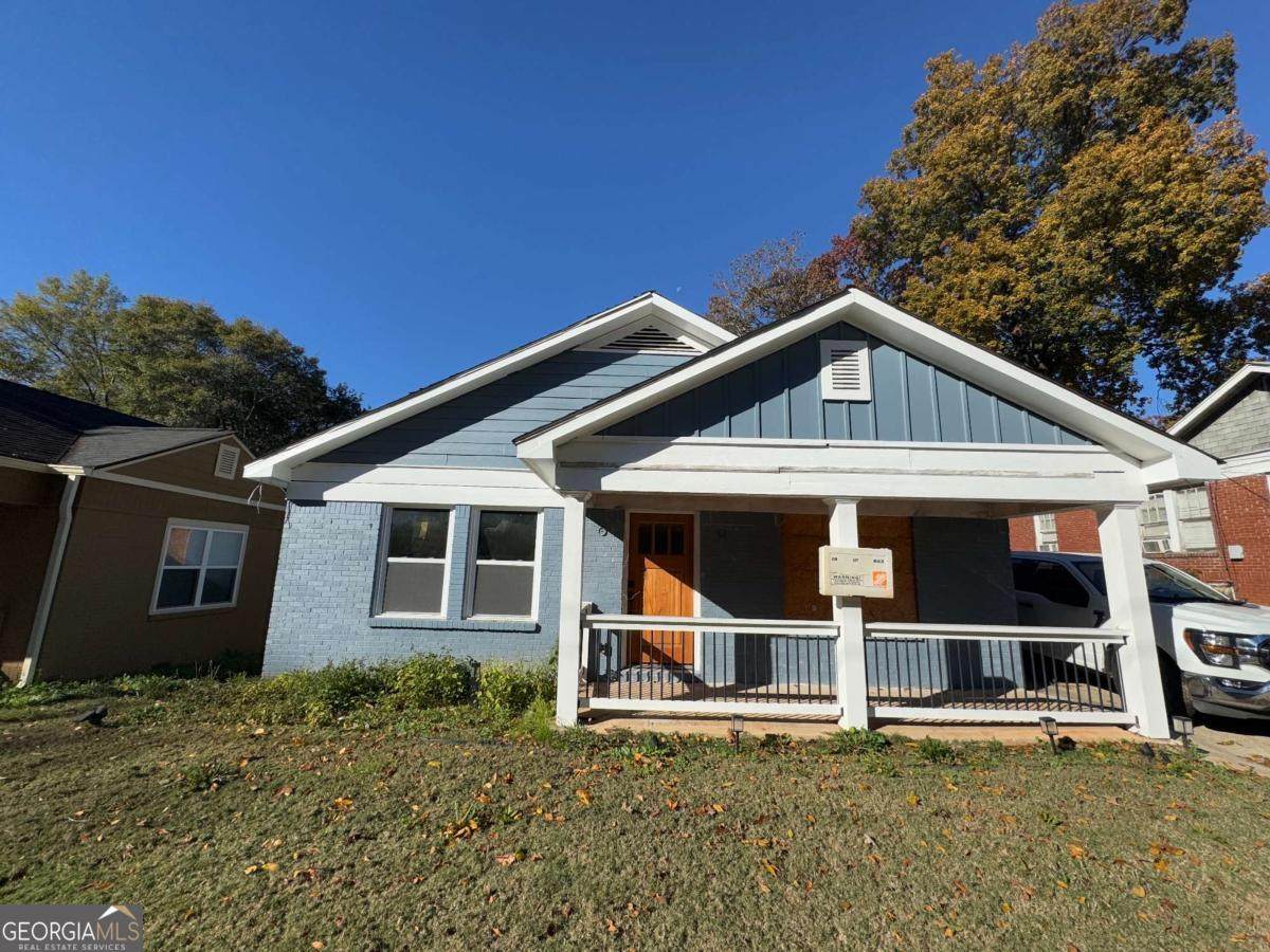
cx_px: 635
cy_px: 476
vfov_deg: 85.7
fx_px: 514
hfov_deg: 102.1
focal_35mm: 14
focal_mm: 2.22
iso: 50
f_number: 2.2
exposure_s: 1/3546
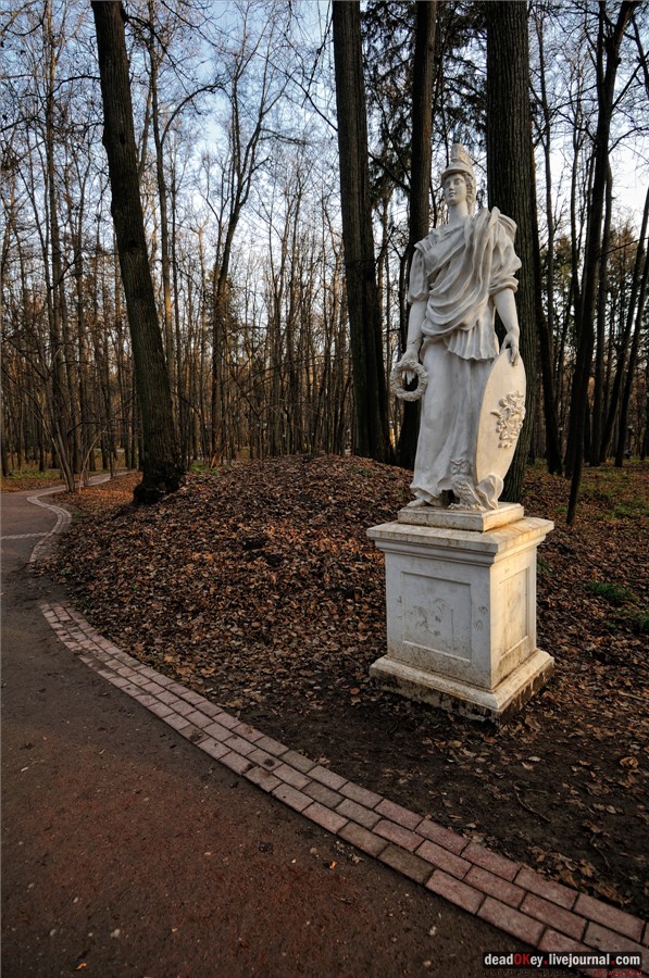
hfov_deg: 67.2
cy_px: 489
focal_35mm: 18
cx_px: 324
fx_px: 488
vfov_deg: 90.1
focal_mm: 12
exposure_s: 1/250
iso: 320
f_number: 5
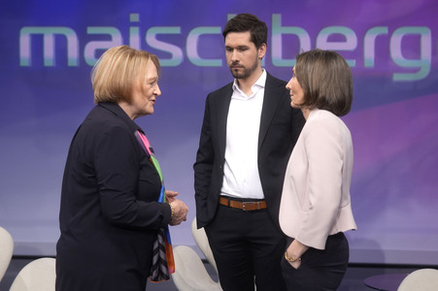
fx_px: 547
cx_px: 219
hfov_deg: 43.6
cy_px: 146
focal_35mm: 45
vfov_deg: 29.8
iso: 640
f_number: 2.2
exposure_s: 1/250
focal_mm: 30
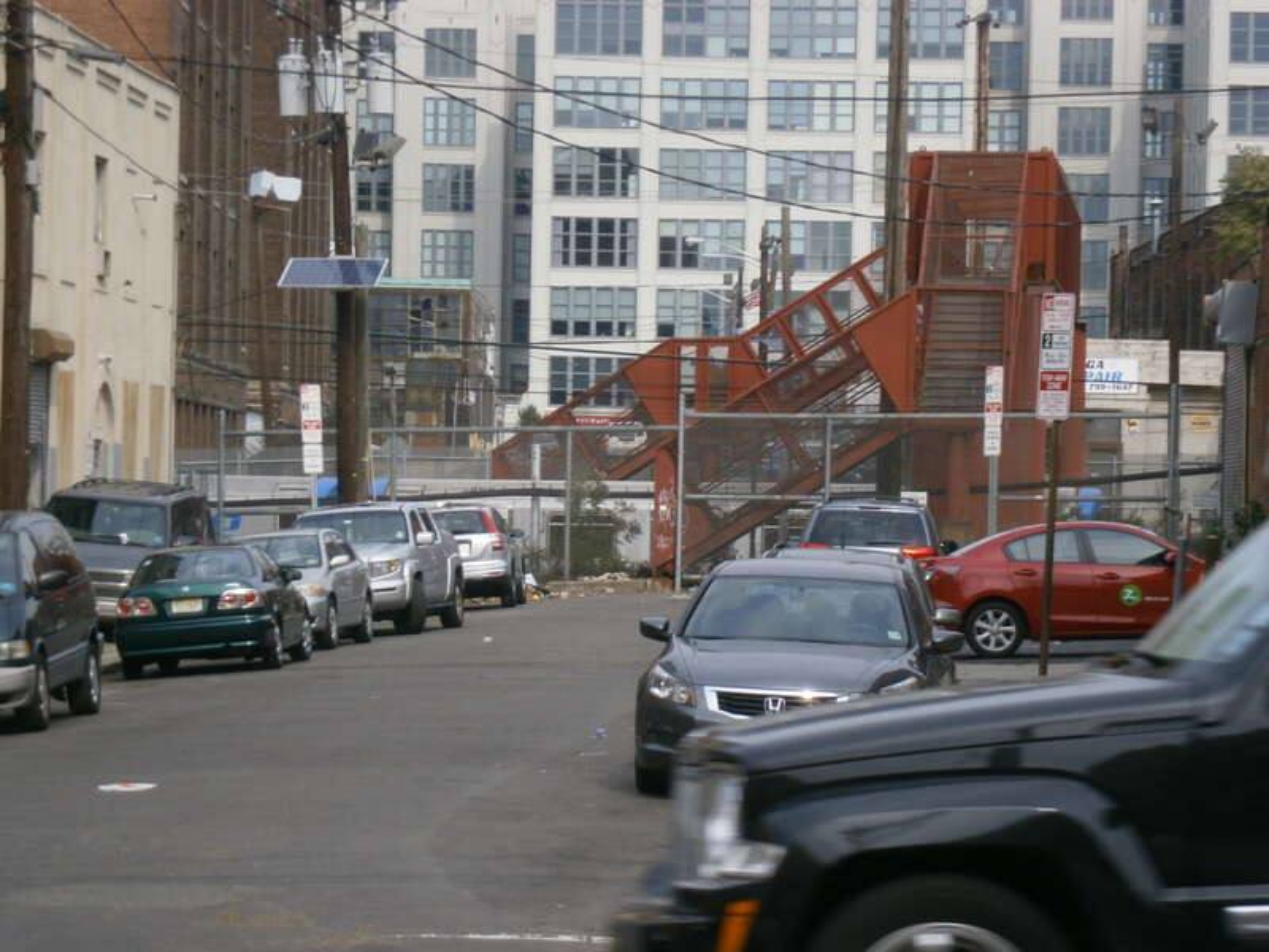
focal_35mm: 130
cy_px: 476
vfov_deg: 11.4
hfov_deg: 15.2
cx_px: 634
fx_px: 4766
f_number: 6.5
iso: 100
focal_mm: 23.5
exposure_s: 1/250
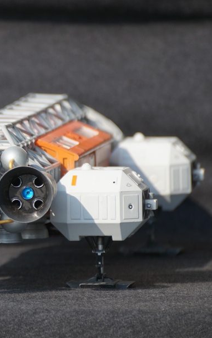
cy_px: 174
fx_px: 6933
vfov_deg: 2.8
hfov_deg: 1.8
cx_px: -26
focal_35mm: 751
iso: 125
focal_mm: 300
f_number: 5.6
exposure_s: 1/500
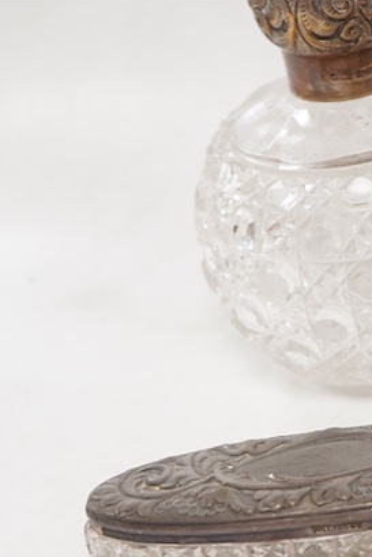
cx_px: 398
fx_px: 1533
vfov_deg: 20.6
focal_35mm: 99
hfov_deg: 13.6
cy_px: 320
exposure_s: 1/125
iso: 1250
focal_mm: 30
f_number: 8
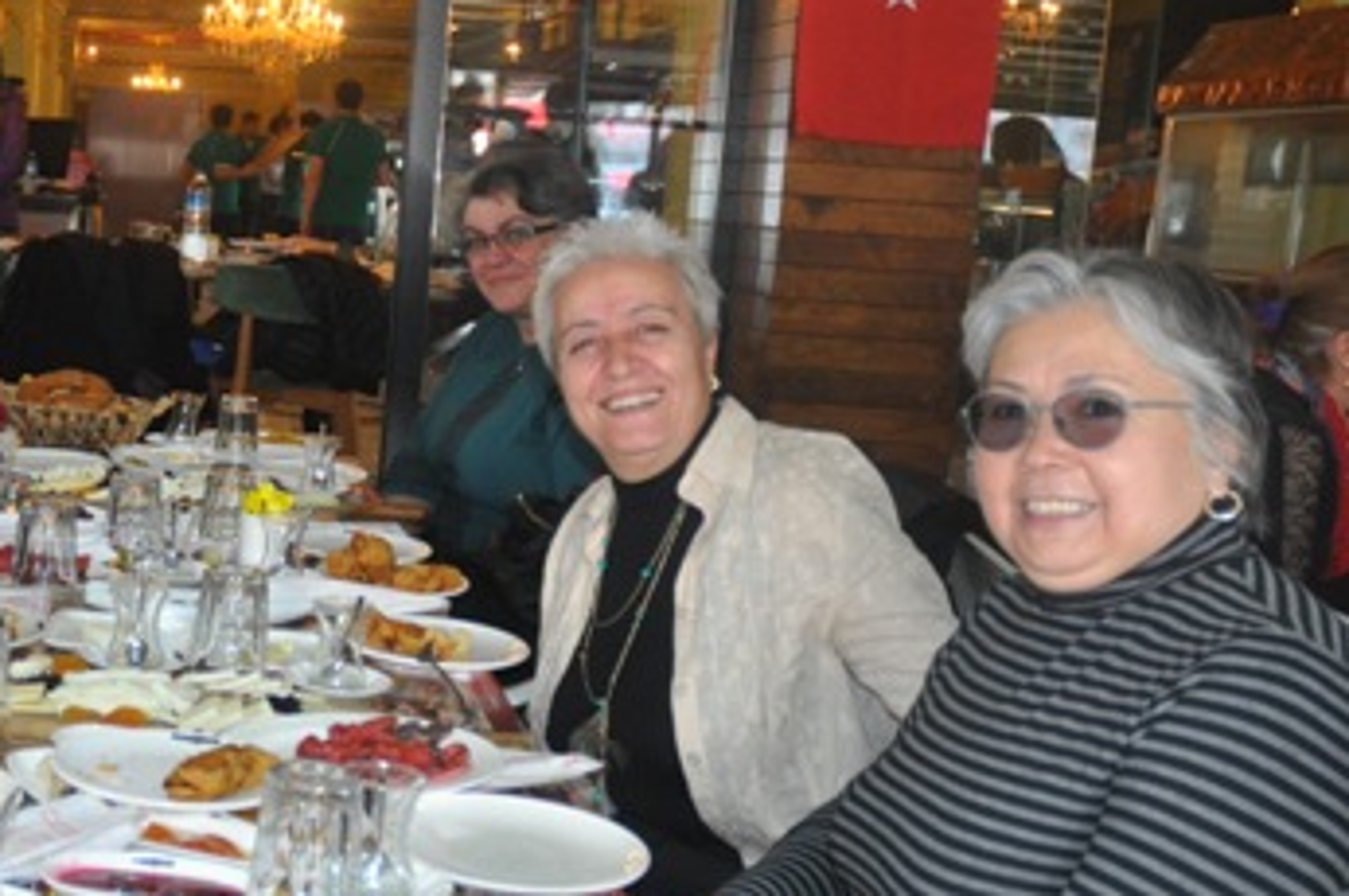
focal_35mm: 50
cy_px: 469
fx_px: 1872
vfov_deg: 26.9
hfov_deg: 36.9
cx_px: 117
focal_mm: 18
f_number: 3.5
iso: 800
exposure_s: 1/100
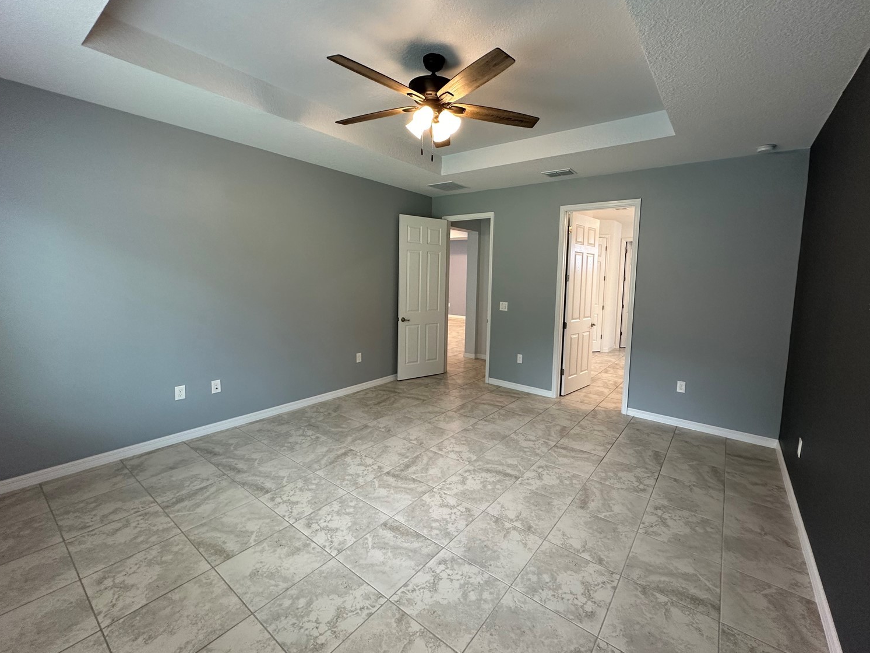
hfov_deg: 98.1
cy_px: 306
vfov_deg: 81.7
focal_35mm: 15
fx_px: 377
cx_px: 458
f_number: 2.2
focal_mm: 2.22
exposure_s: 1/60
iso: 160
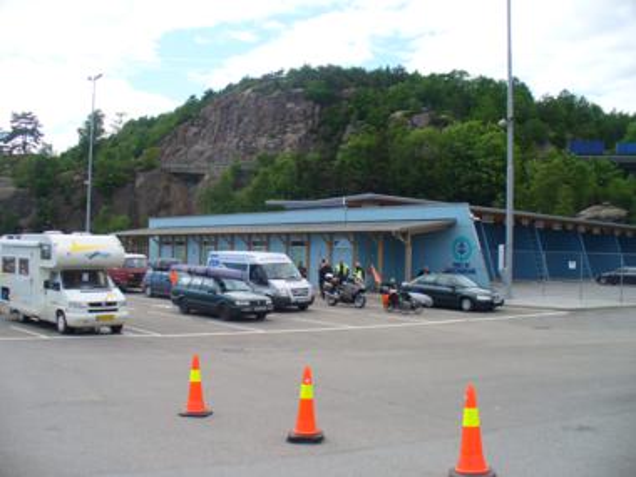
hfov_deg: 50.1
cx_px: 318
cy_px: 238
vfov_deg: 38.7
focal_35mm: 37
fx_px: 680
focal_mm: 6.1
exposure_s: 1/200
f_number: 5.6
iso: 64
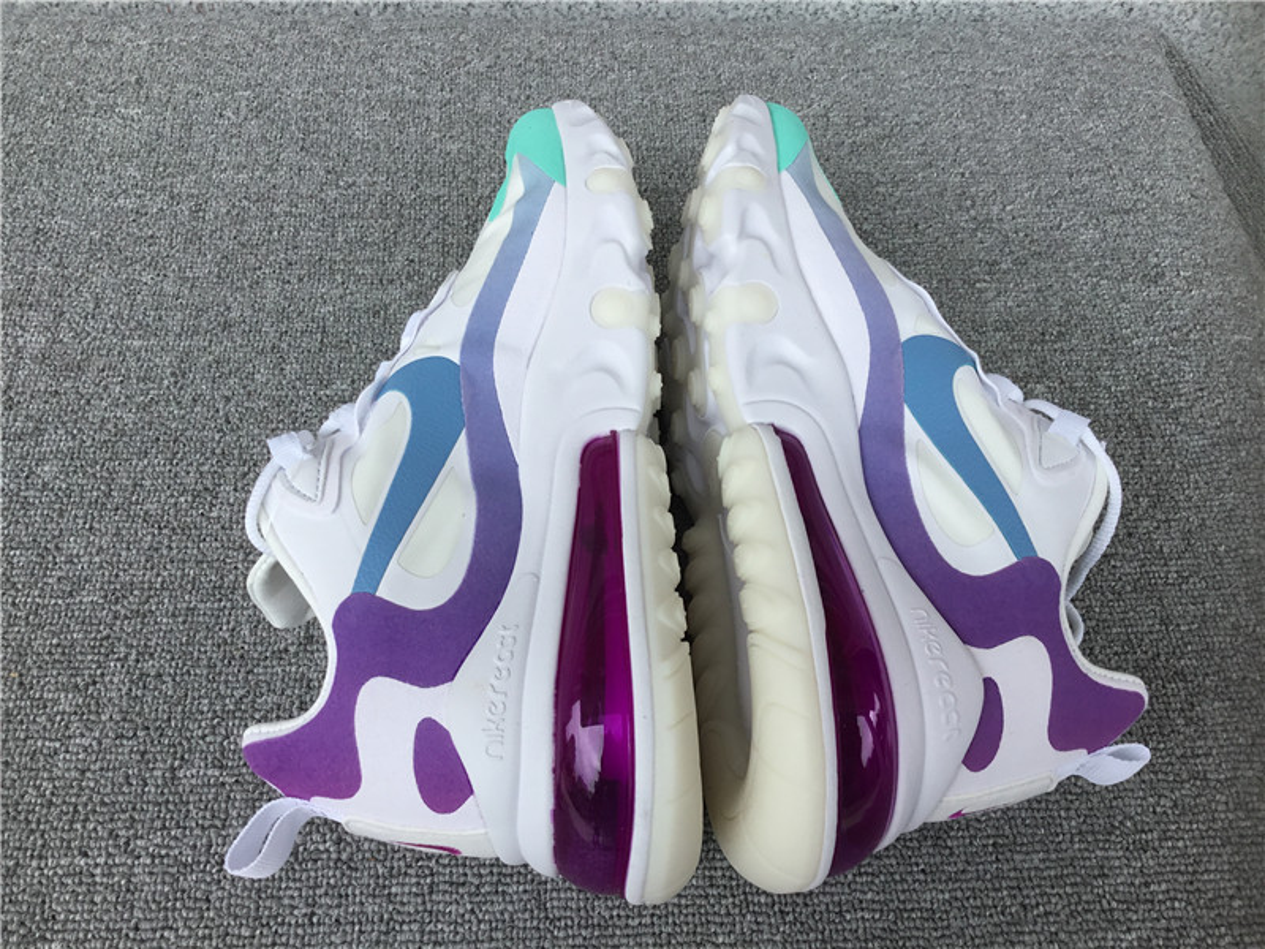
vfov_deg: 45.4
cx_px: 632
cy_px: 474
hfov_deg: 58.4
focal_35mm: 31
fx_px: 1133
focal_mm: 3.3
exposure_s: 1/319
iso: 25
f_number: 2.4
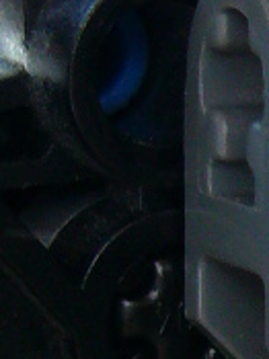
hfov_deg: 5.7
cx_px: 466
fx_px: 2656
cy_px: 330
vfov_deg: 7.7
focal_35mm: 256
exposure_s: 1/160
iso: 100
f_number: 2.8
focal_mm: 5.8
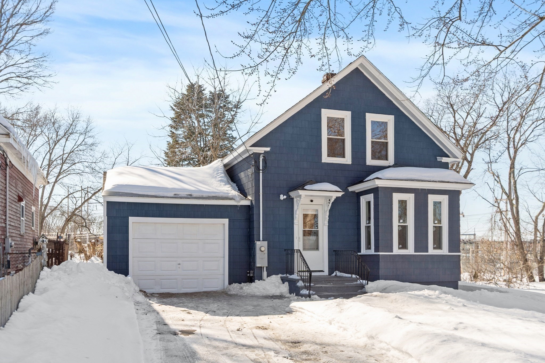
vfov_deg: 40.0
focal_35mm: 33
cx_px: 272
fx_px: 500
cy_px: 182
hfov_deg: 57.2
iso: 100
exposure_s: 1/200
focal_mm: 22
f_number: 8
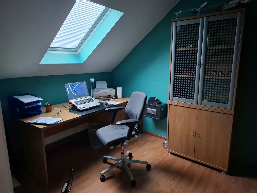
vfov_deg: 58.9
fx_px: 171
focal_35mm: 23
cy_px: 96
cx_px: 128
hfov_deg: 73.9
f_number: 1.8
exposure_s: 1/25
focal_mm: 5.54
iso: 800
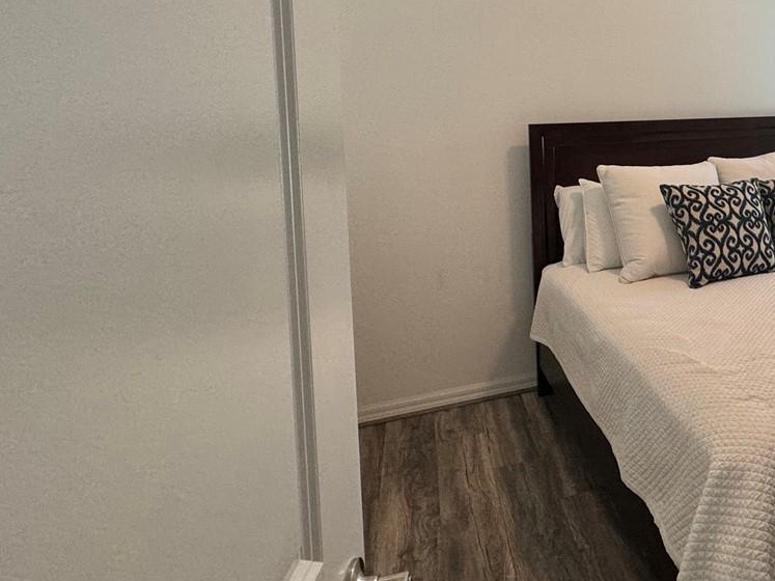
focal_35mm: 30
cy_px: 139
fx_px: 672
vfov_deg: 45.0
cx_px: 772
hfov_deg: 49.2
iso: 200
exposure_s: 1/120
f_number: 2.2
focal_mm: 2.22
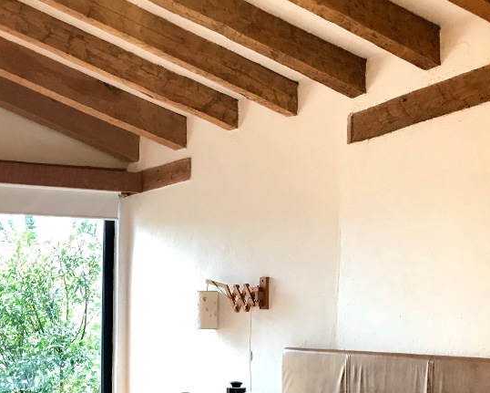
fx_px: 755
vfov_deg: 28.5
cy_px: 320
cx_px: 41
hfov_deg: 33.9
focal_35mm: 52
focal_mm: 3.99
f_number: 1.8
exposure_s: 1/17
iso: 40
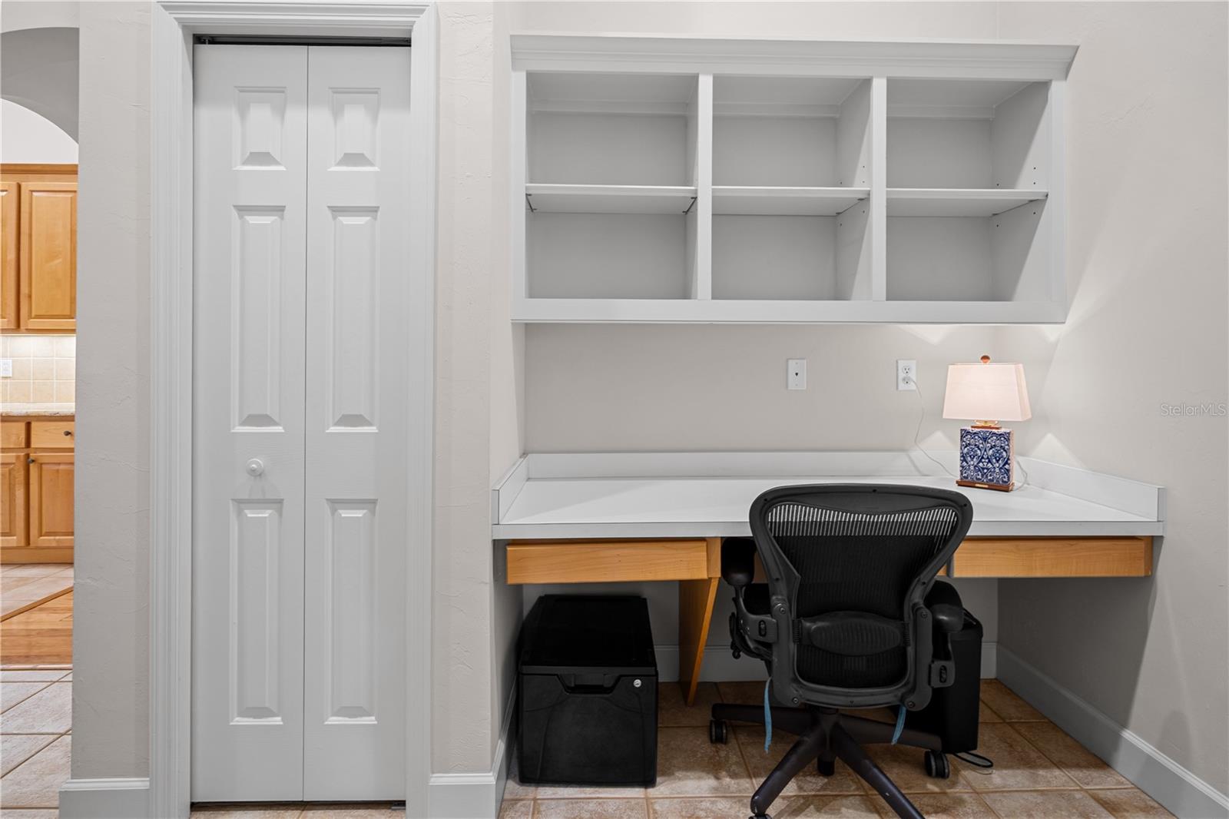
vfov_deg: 73.7
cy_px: 410
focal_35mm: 16
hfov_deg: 96.7
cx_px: 614
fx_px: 546
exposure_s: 1/3
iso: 125
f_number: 4
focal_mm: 16
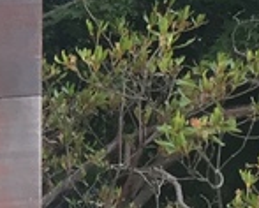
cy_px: 143
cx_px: -132
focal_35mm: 192
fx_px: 1474
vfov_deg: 8.1
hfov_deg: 9.7
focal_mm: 4.15
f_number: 2.2
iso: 32
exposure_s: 1/30
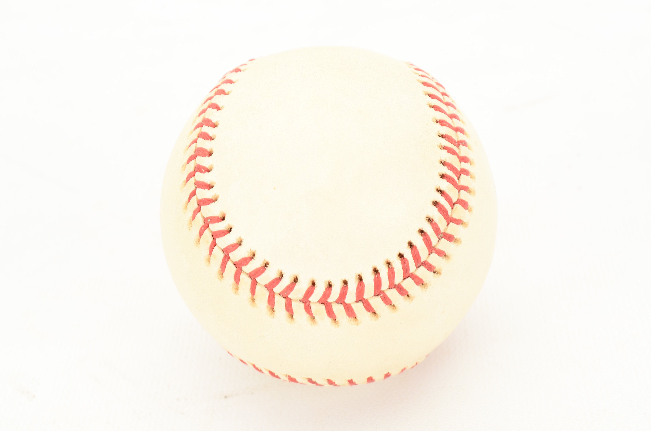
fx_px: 1489
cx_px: 326
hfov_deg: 24.7
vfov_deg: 16.5
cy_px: 216
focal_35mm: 82
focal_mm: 55
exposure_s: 1/80
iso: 320
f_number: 13
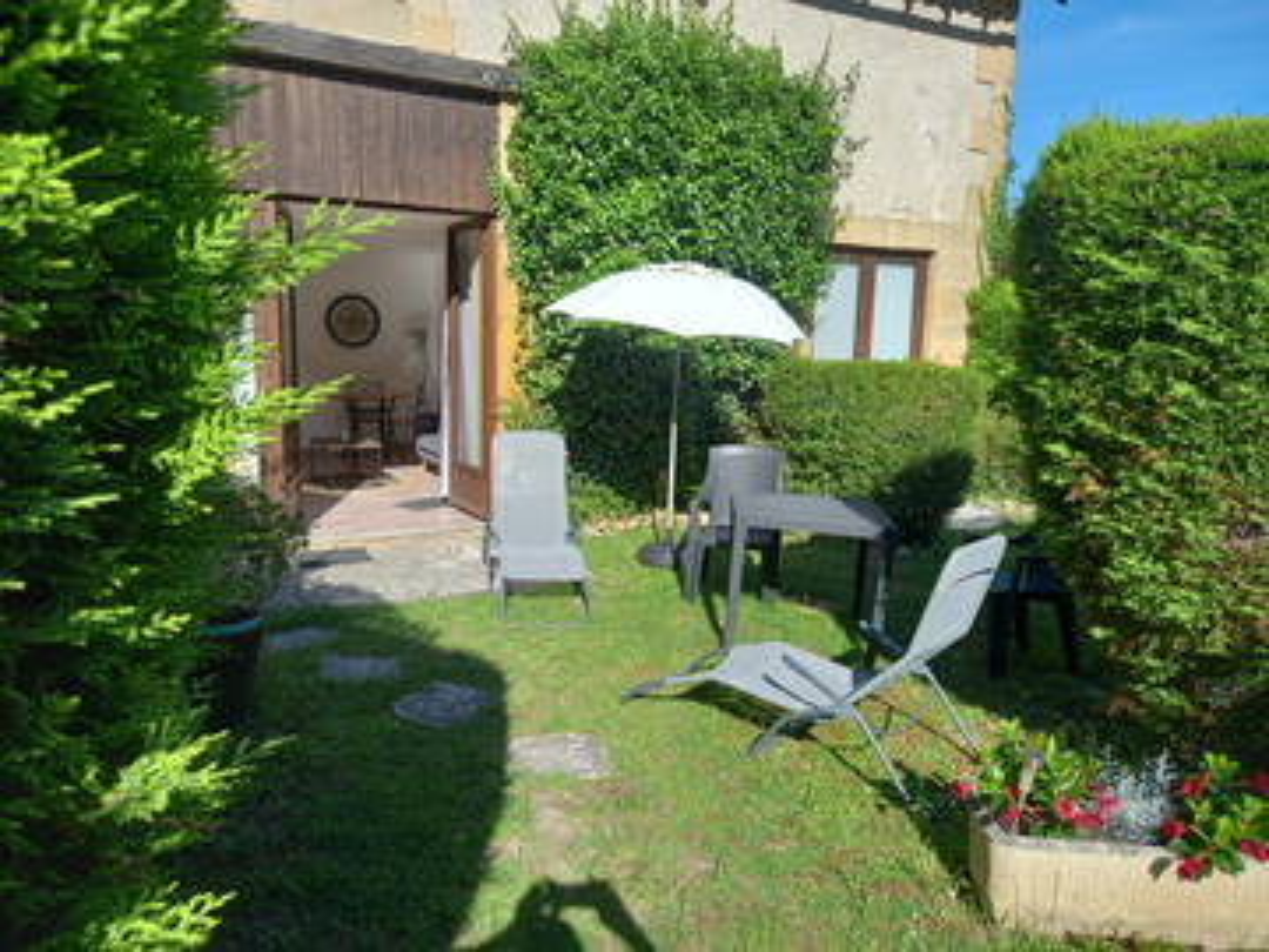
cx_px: 634
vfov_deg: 54.9
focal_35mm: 25
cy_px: 476
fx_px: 916
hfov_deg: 69.4
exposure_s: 1/401
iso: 25
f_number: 2
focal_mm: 4.6
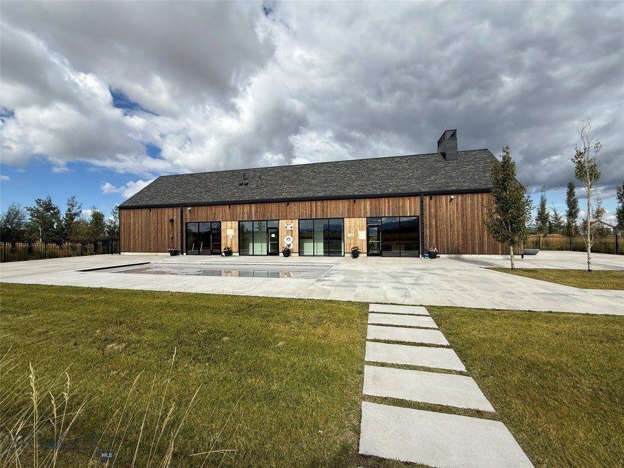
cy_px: 234
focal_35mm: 14
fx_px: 252
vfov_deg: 85.7
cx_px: 312
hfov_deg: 102.1
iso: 50
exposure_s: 1/2506
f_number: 2.2
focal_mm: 2.22
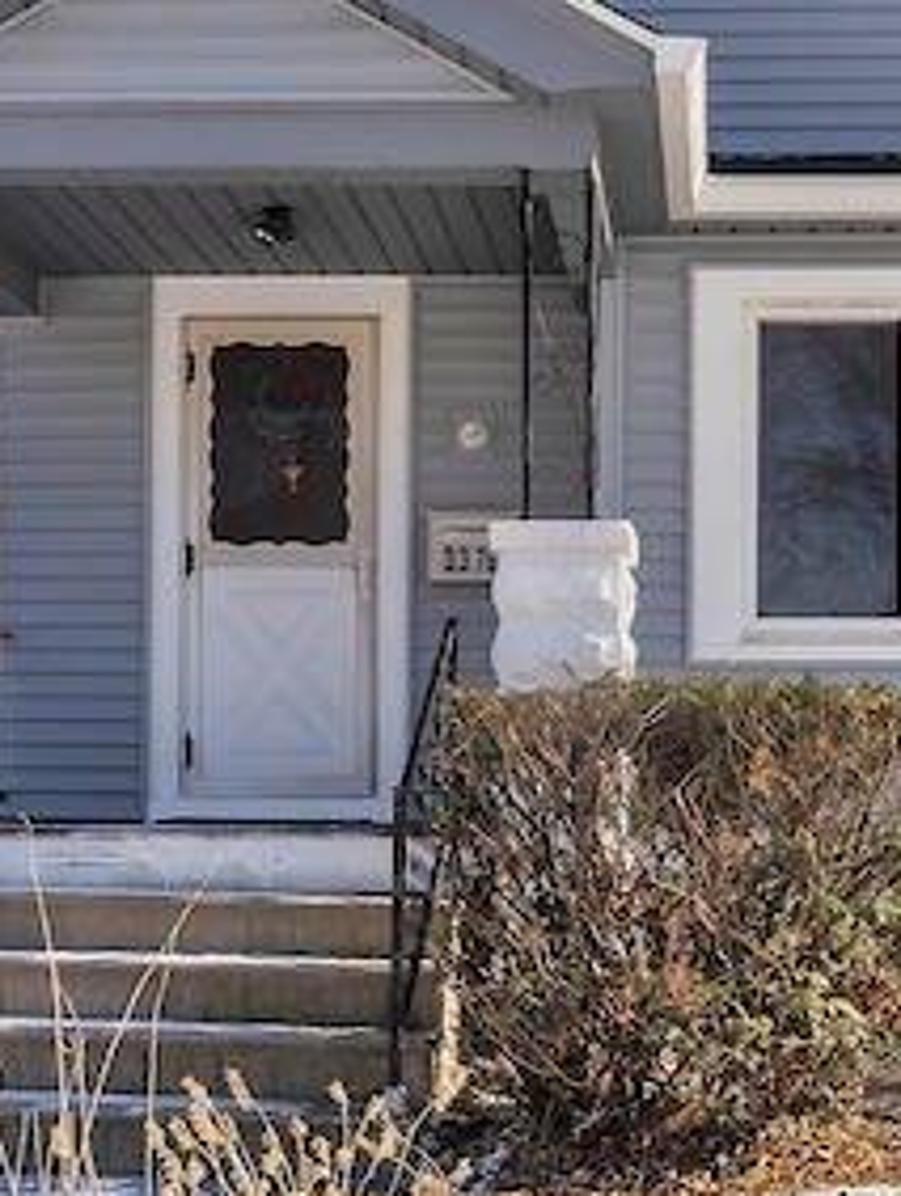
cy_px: 672
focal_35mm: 57
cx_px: 668
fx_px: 1974
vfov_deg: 33.7
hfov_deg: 25.4
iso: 100
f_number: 9
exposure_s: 1/100
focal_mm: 14
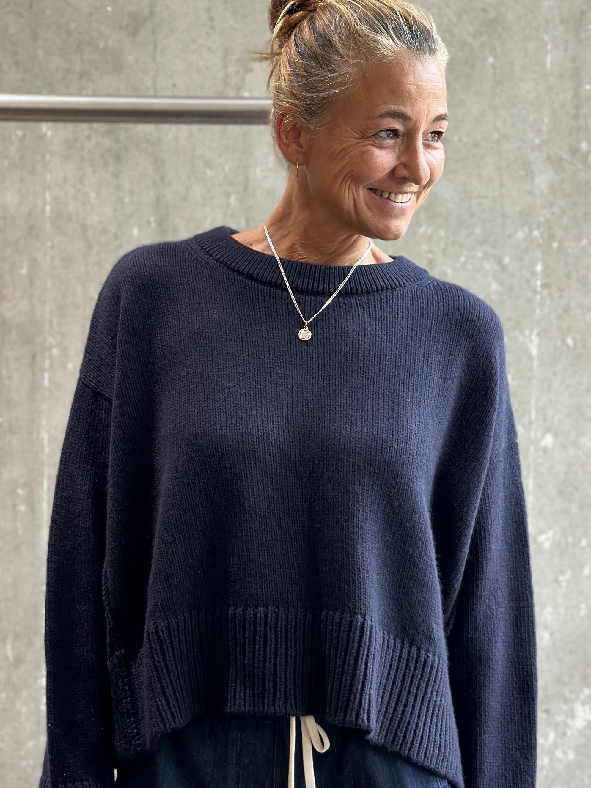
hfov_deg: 20.2
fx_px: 1662
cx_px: 255
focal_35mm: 73
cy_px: 446
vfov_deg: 26.7
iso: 125
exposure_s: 1/121
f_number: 1.78
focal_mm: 6.86
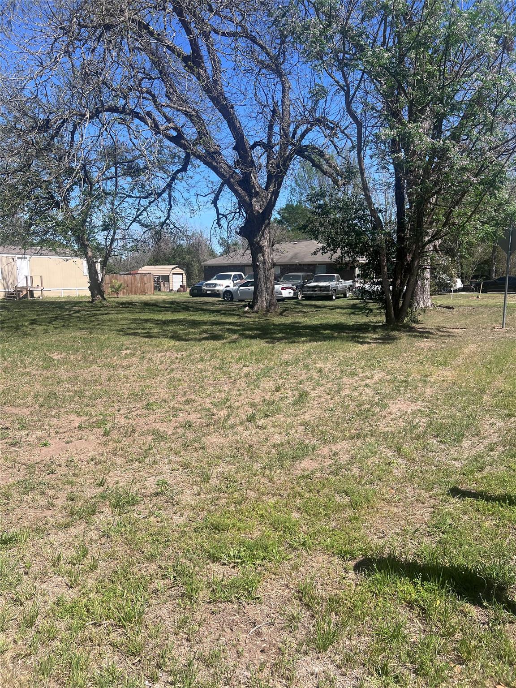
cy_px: 344
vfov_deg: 67.3
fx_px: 517
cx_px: 258
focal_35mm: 26
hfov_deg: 53.1
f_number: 1.5
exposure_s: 1/3077
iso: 50
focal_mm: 5.7
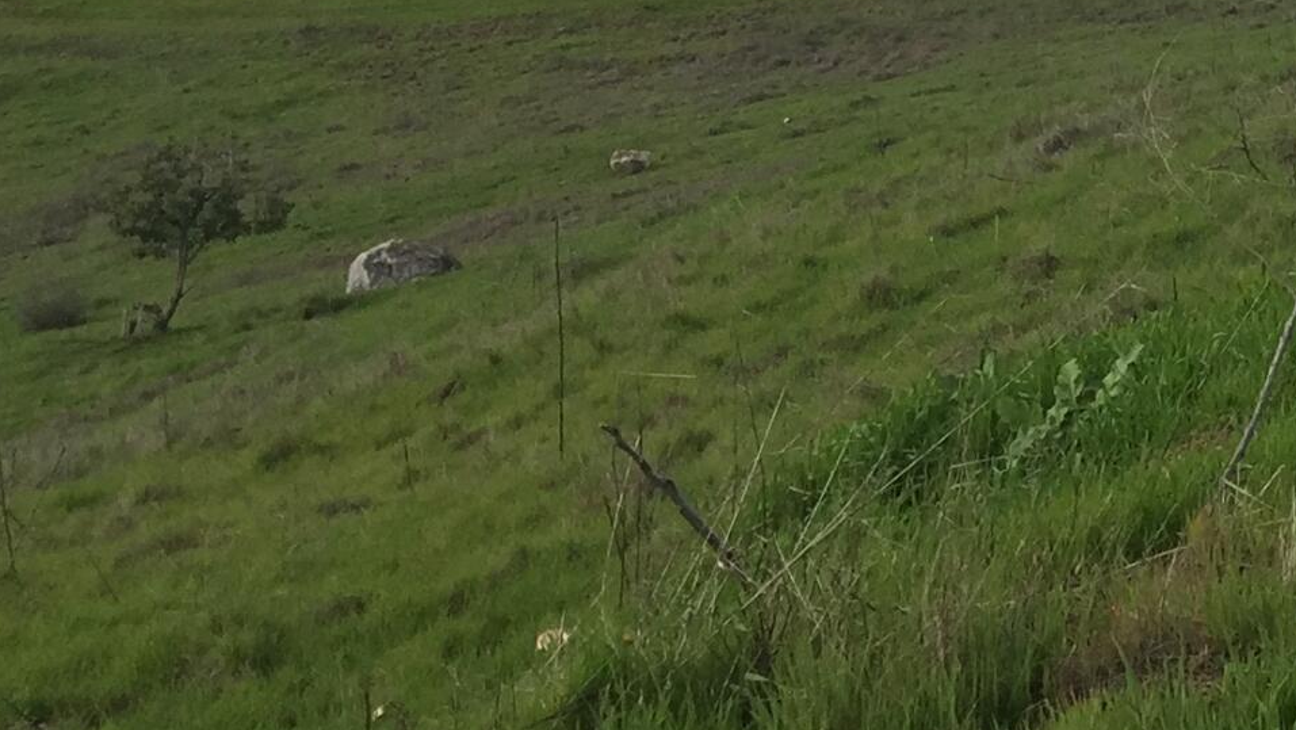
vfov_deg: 11.1
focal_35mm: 99
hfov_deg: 20.1
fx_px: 3403
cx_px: 1591
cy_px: -745
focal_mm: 4.15
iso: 32
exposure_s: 1/1412
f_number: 2.2
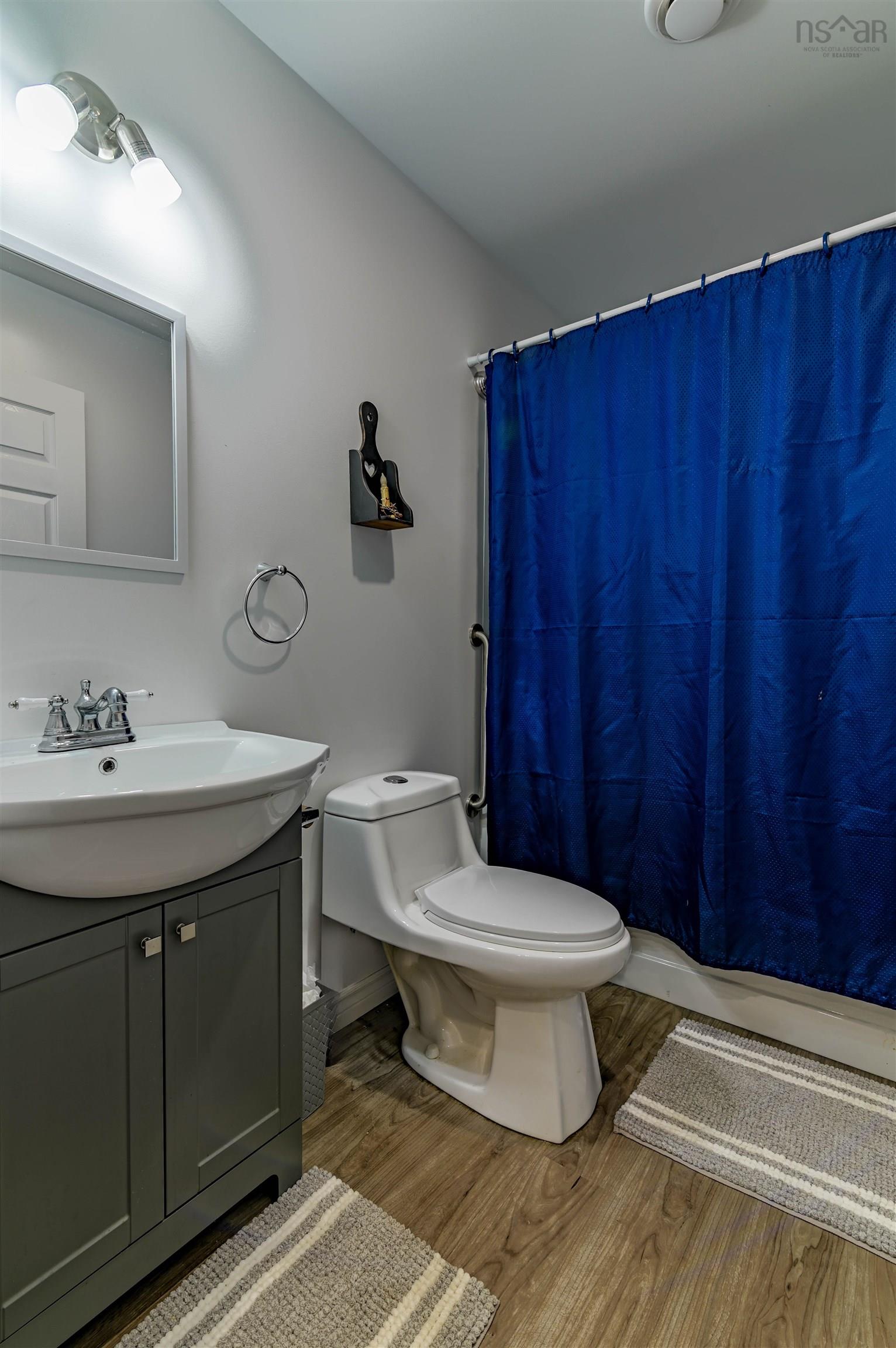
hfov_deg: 73.6
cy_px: 674
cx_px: 448
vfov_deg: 96.8
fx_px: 598
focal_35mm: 16
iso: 100
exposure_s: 1/40
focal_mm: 16
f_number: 8
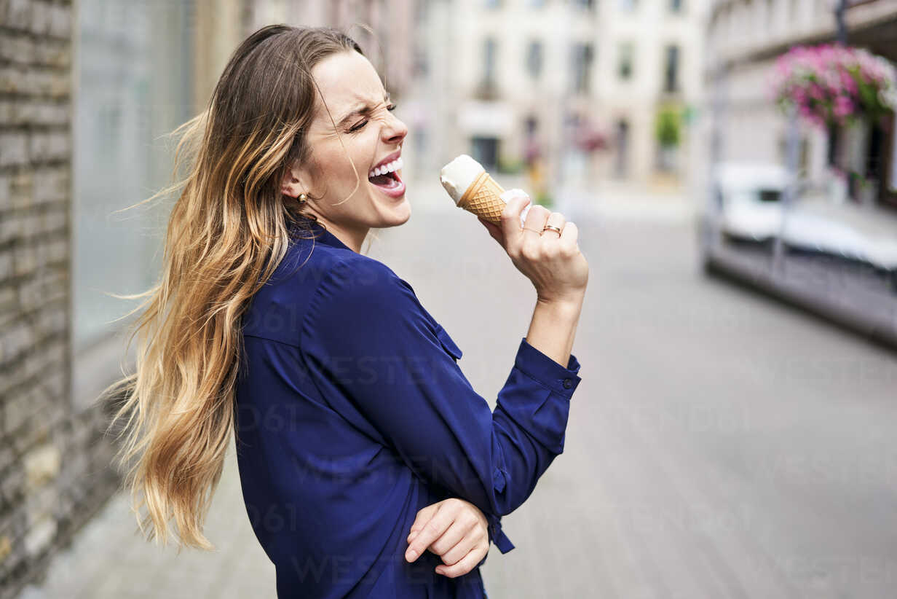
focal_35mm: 55
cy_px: 300
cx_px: 448
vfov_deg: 24.6
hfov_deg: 36.2
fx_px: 1371
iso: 100
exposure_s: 1/800
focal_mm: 55
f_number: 2
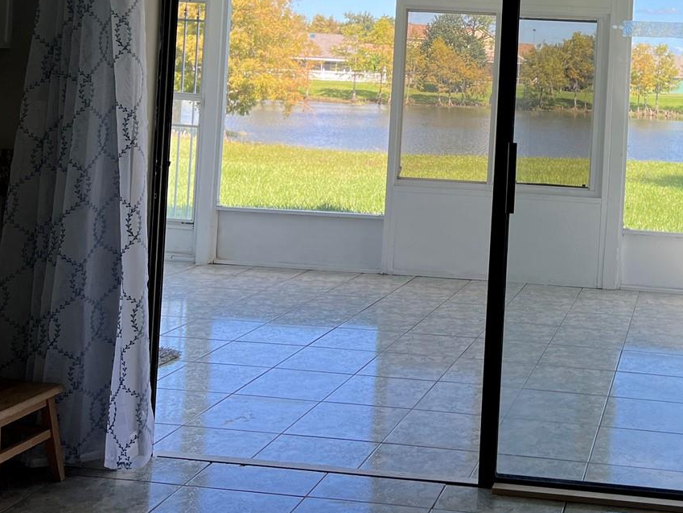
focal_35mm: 49
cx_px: 587
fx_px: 967
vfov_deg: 28.6
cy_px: 61
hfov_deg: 36.9
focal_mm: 5.7
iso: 50
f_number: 1.5
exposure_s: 1/476
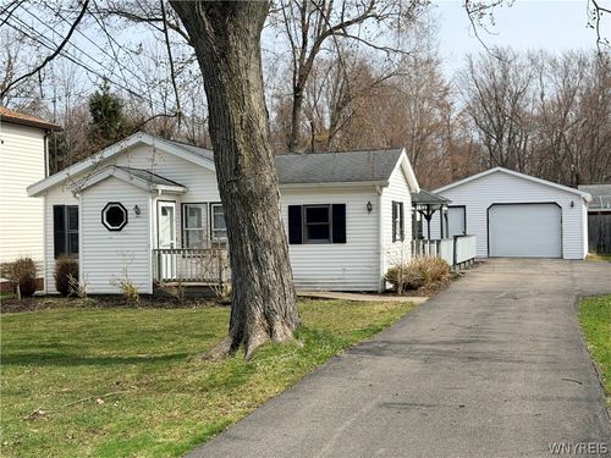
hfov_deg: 39.7
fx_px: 847
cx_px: 306
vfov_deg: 30.3
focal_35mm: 48
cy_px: 229
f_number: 1.78
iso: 64
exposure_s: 1/3378
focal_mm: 6.76
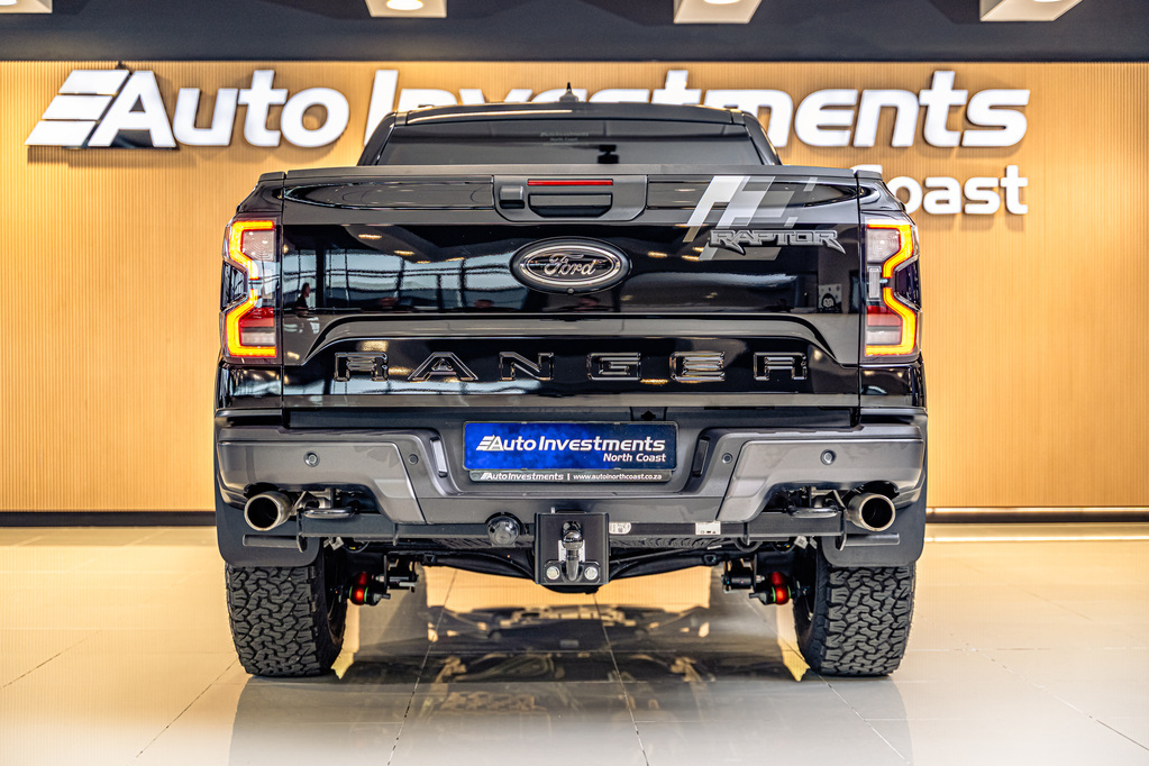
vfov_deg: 25.5
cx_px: 574
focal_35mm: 53
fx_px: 1691
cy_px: 383
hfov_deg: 37.5
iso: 800
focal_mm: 53
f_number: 2.8
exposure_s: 1/160
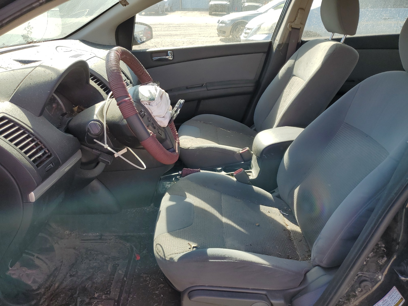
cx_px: 204
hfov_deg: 67.3
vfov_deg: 53.1
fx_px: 306
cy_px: 153
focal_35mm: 26
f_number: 1.5
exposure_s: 1/833
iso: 50
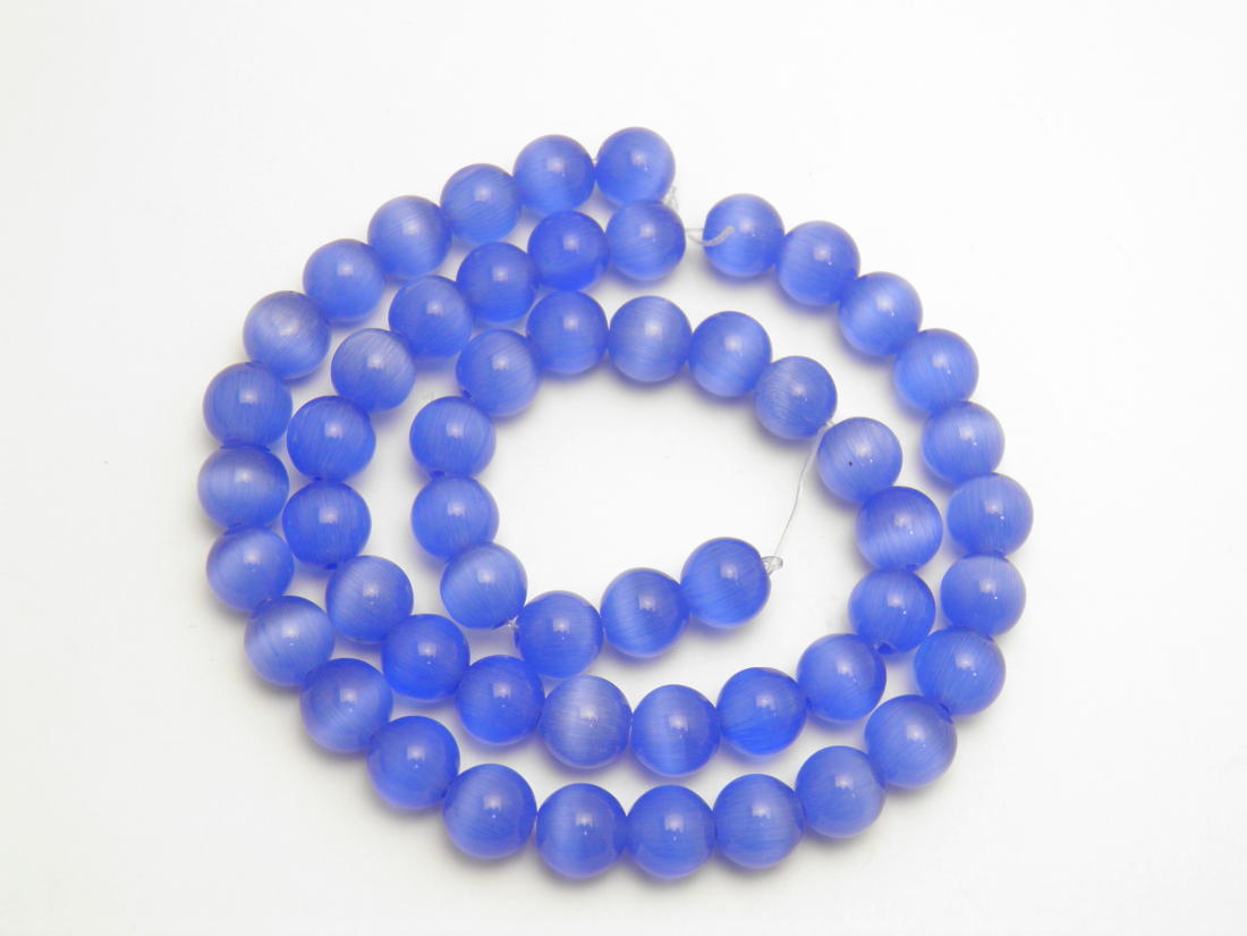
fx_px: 2233
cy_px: 468
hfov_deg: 31.2
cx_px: 624
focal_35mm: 62
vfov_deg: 23.7
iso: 100
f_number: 3.8
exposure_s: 1/30
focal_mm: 11.2
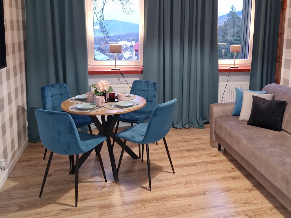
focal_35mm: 33
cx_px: 181
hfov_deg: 54.8
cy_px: 77
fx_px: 277
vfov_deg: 42.5
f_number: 1.8
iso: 220
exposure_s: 1/17
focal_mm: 5.54
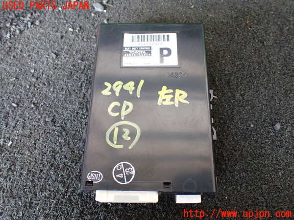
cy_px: 110
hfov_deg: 60.0
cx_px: 147
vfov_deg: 46.8
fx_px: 255
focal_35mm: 30
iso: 800
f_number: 2.3
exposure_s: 1/100
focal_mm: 5.4
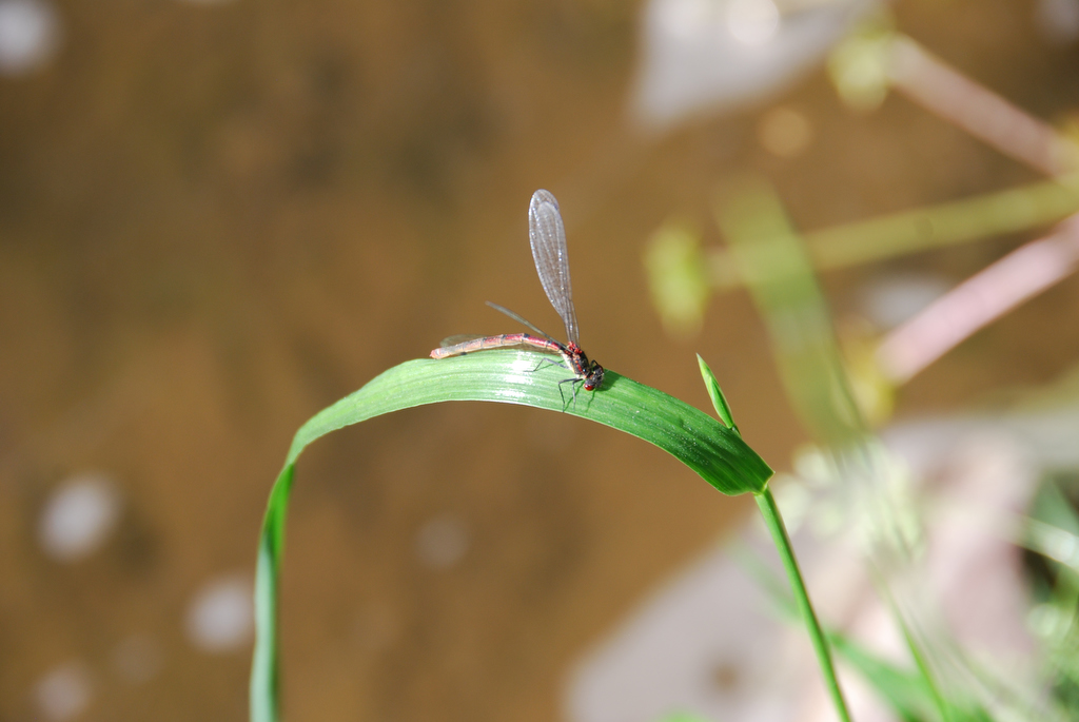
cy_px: 361
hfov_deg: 6.9
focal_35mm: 300
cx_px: 540
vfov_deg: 4.6
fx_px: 9000
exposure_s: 1/125
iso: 180
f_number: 8
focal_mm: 200
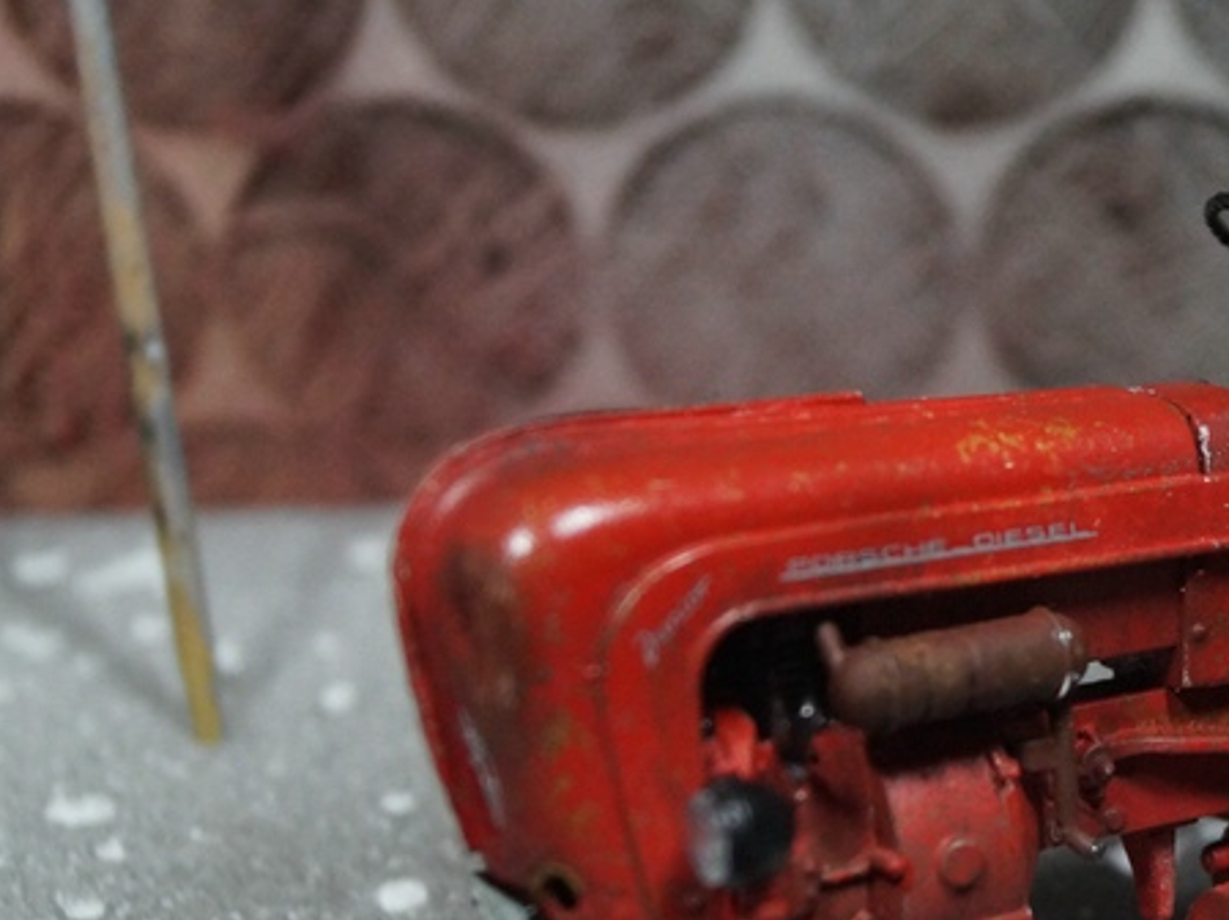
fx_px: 3193
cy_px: 627
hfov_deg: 21.3
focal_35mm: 90
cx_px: 1136
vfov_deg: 16.3
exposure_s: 1/160
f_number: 4.5
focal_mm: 28
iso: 1600
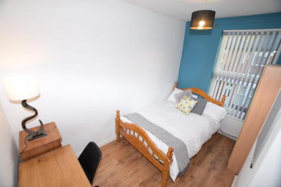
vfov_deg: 77.3
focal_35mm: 15
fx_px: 117
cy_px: 94
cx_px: 140
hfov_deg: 100.4
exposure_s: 1/60
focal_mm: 10
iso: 400
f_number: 4
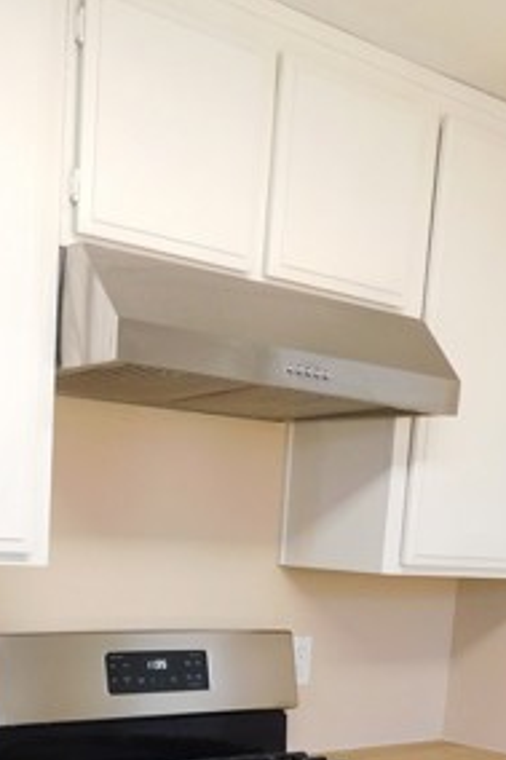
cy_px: 787
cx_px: 145
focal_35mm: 54
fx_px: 1140
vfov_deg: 33.3
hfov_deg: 24.8
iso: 140
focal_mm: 4
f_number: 3
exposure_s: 1/30
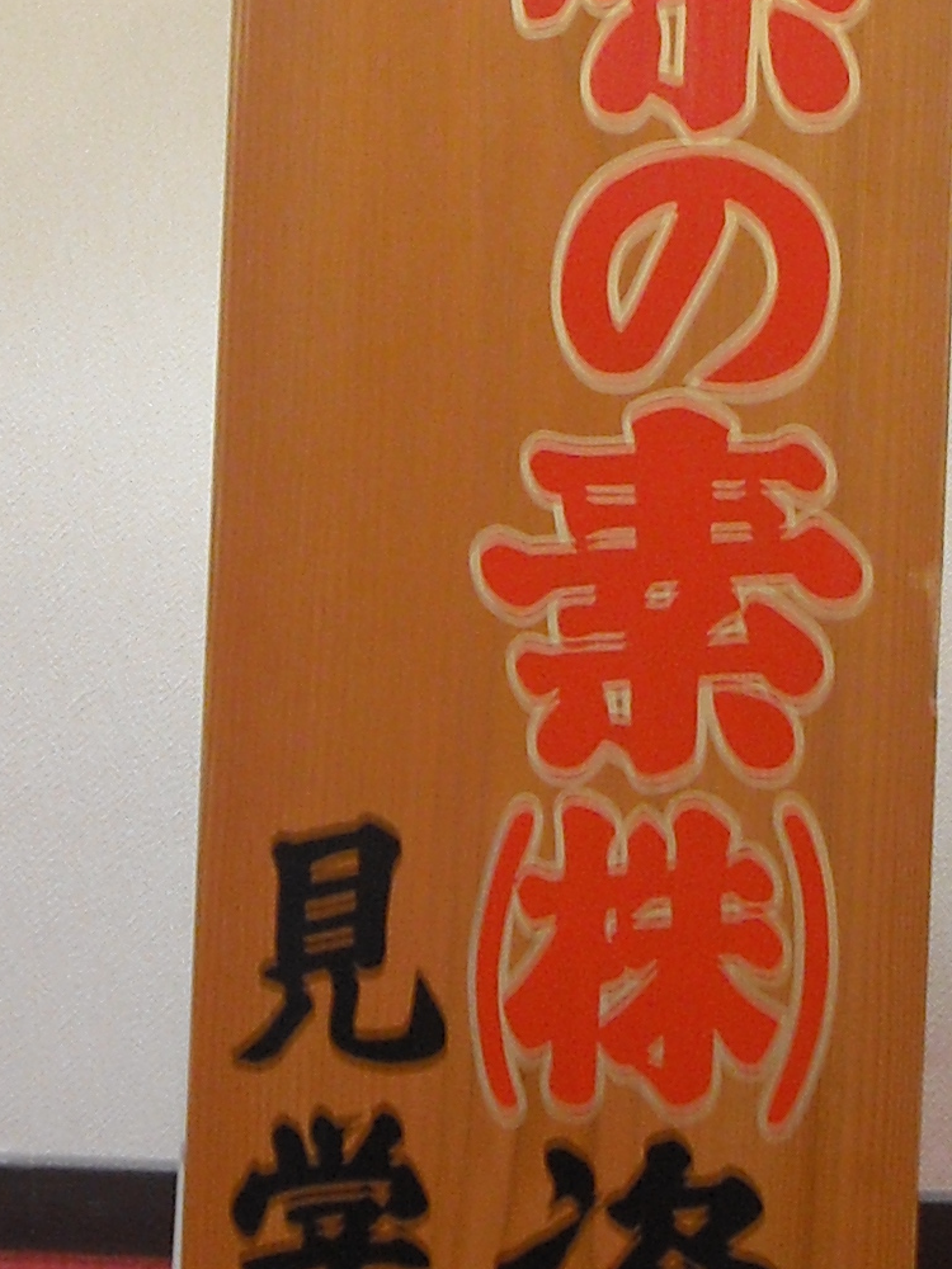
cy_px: 3
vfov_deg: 15.6
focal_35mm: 124
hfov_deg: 11.9
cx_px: 393
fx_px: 4547
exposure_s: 1/8
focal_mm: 6.2
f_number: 2.8
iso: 200
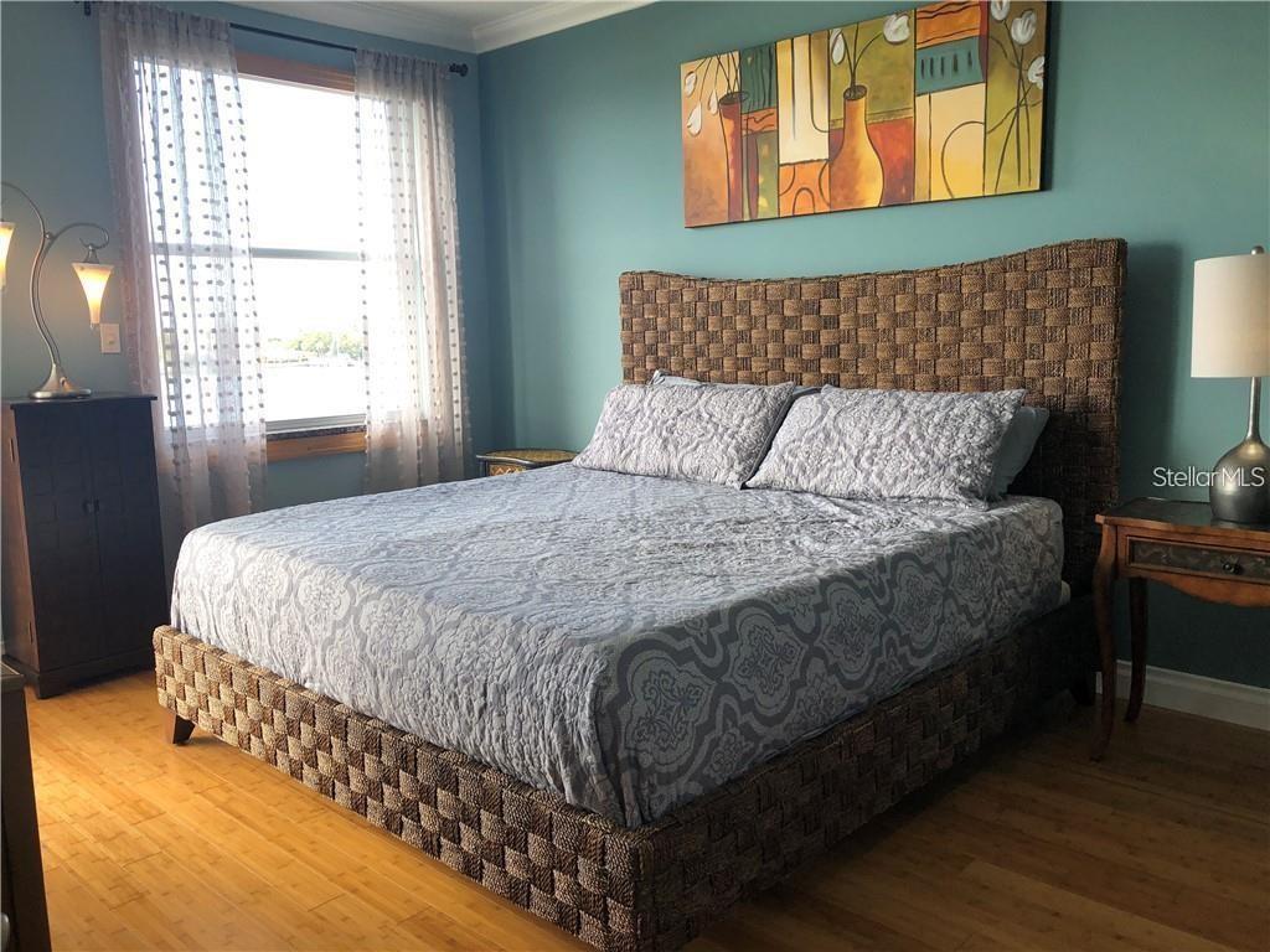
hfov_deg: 63.4
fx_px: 1027
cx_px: 635
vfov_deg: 49.7
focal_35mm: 28
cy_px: 476
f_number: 1.8
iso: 50
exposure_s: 1/120
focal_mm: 3.99
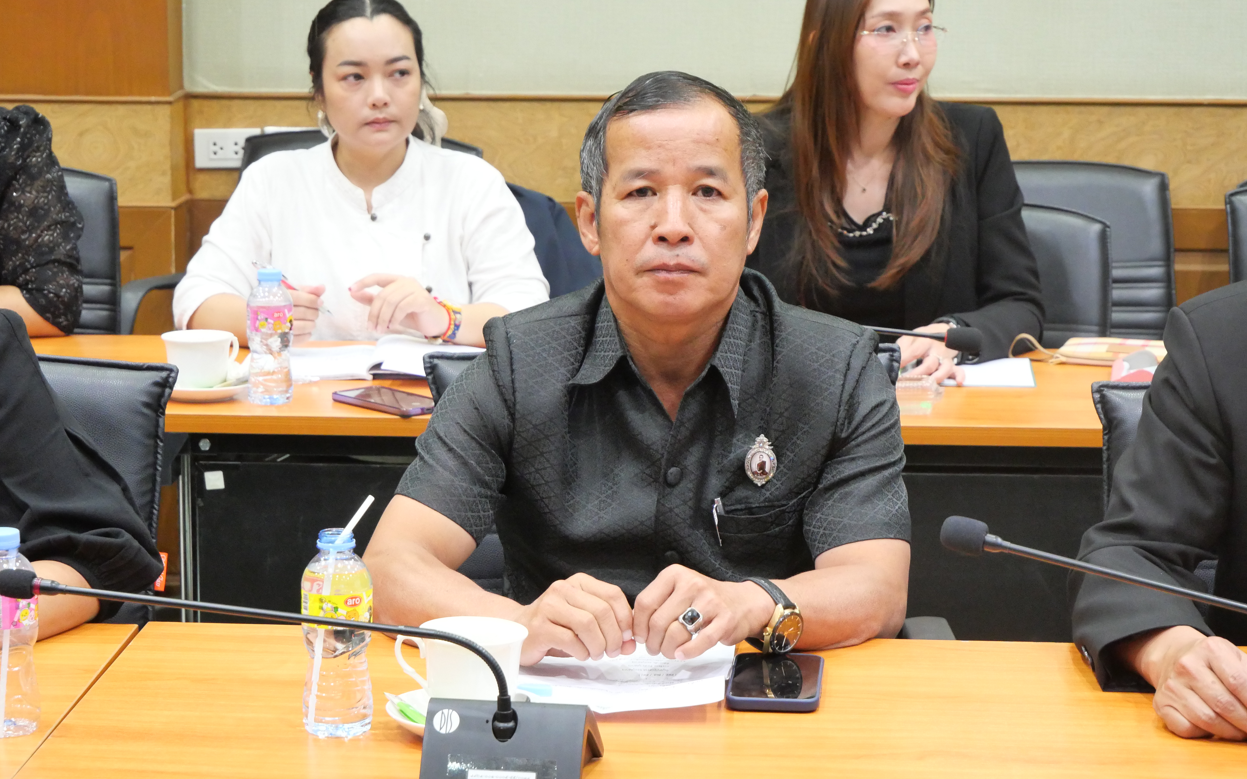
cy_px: 401
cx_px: 623
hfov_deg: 21.0
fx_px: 3364
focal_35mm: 99
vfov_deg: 13.2
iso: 3200
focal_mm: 47
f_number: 5.6
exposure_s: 1/30
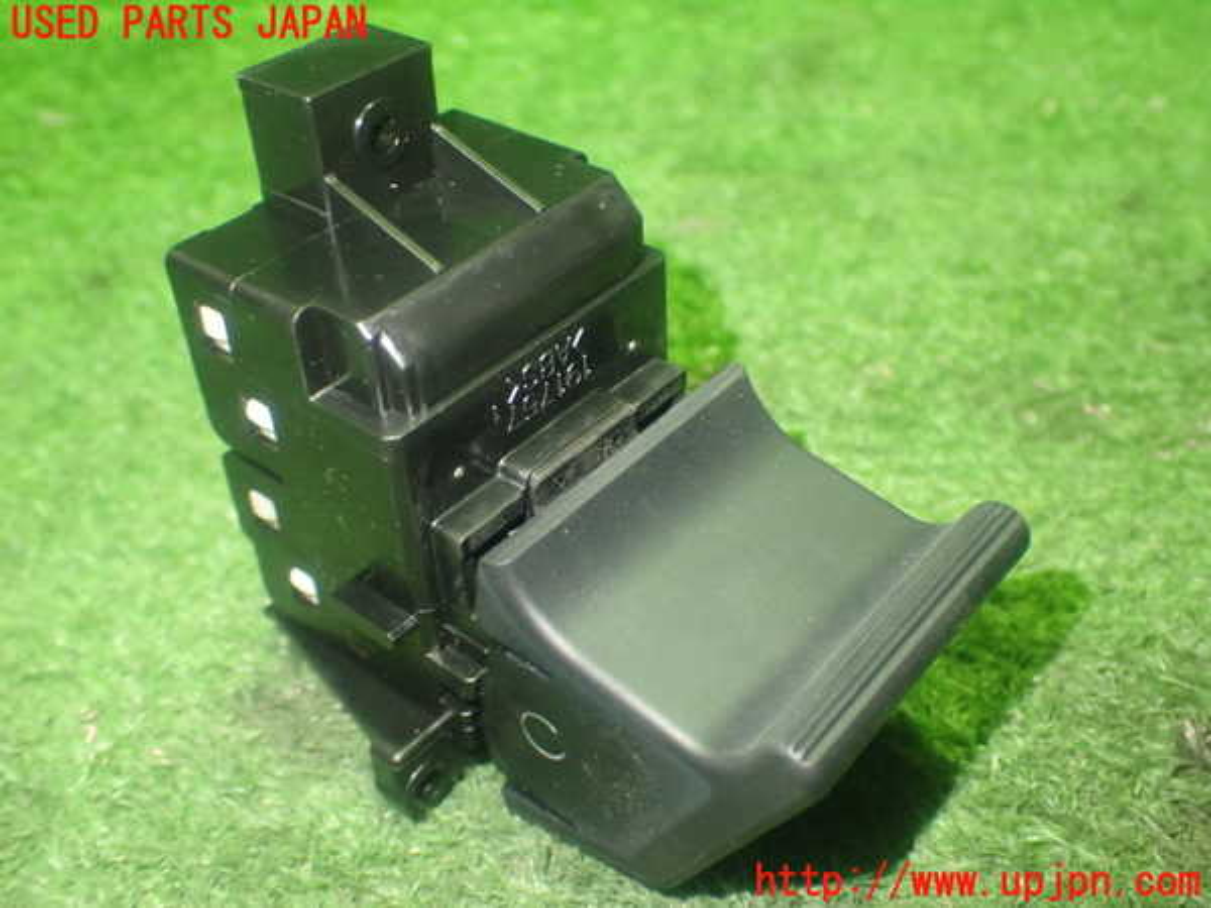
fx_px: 1329
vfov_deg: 37.7
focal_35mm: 38
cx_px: 606
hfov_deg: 49.0
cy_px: 454
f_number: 2.7
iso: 800
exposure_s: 1/25
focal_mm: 6.83
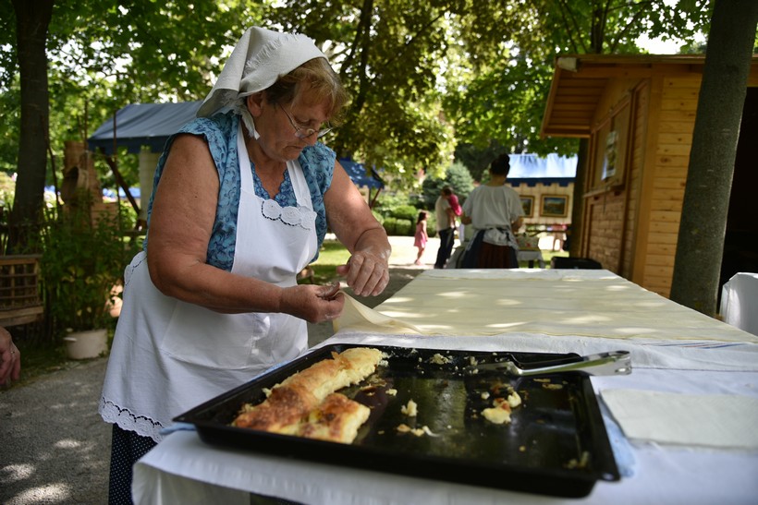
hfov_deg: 73.7
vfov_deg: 53.2
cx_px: 379
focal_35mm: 24
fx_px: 505
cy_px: 252
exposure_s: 1/800
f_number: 4
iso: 250
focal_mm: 24
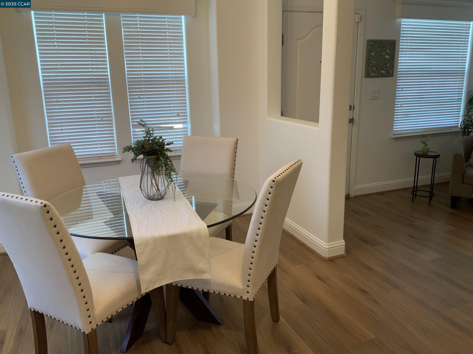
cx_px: 236
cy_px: 177
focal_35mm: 29
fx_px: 396
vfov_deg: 48.2
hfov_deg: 61.7
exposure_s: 1/60
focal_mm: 3
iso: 64
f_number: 1.8
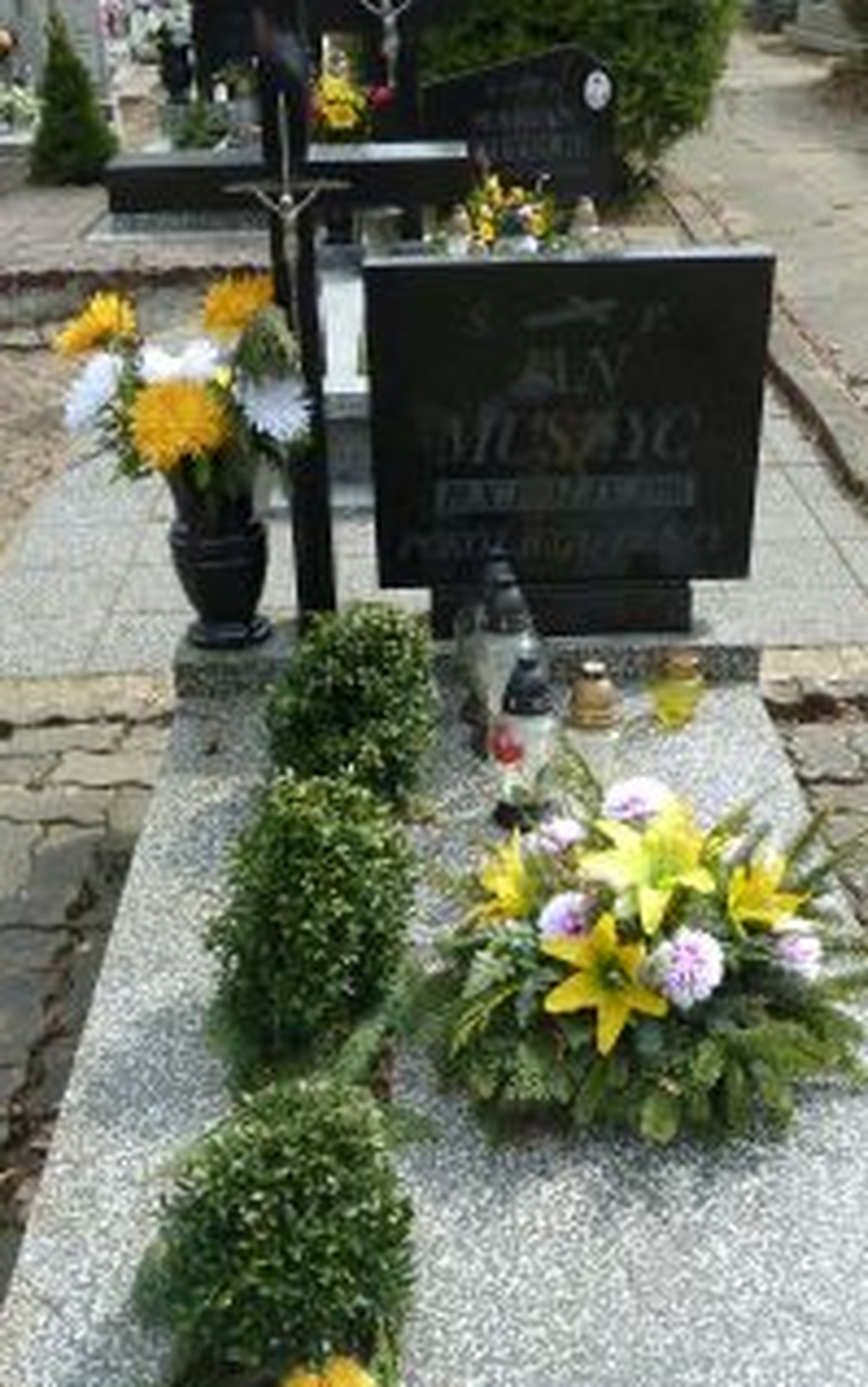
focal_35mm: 40
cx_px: 432
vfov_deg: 48.2
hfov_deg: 32.0
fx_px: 1513
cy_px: 960
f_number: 4
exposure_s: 1/250
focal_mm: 4.1
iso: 80
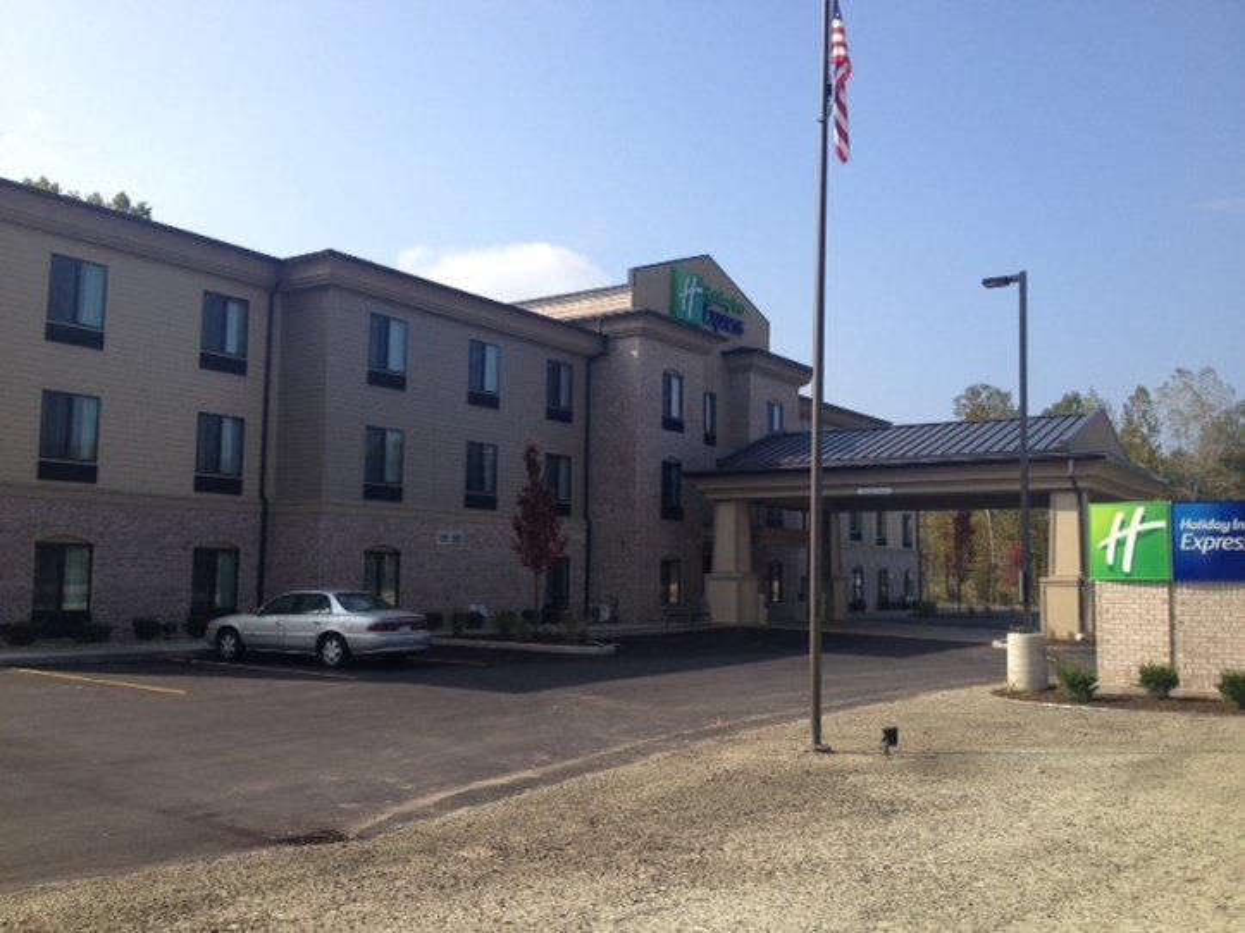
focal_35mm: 35
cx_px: 622
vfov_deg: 40.7
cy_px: 466
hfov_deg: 52.6
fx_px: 1259
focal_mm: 4.28
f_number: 2.4
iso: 50
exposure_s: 1/1284
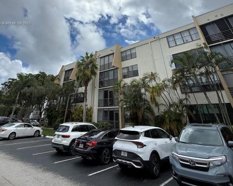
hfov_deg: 80.2
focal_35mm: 20
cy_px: 24
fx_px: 138
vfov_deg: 59.5
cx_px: 107
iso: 50
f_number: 2.2
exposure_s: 1/1105
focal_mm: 2.22
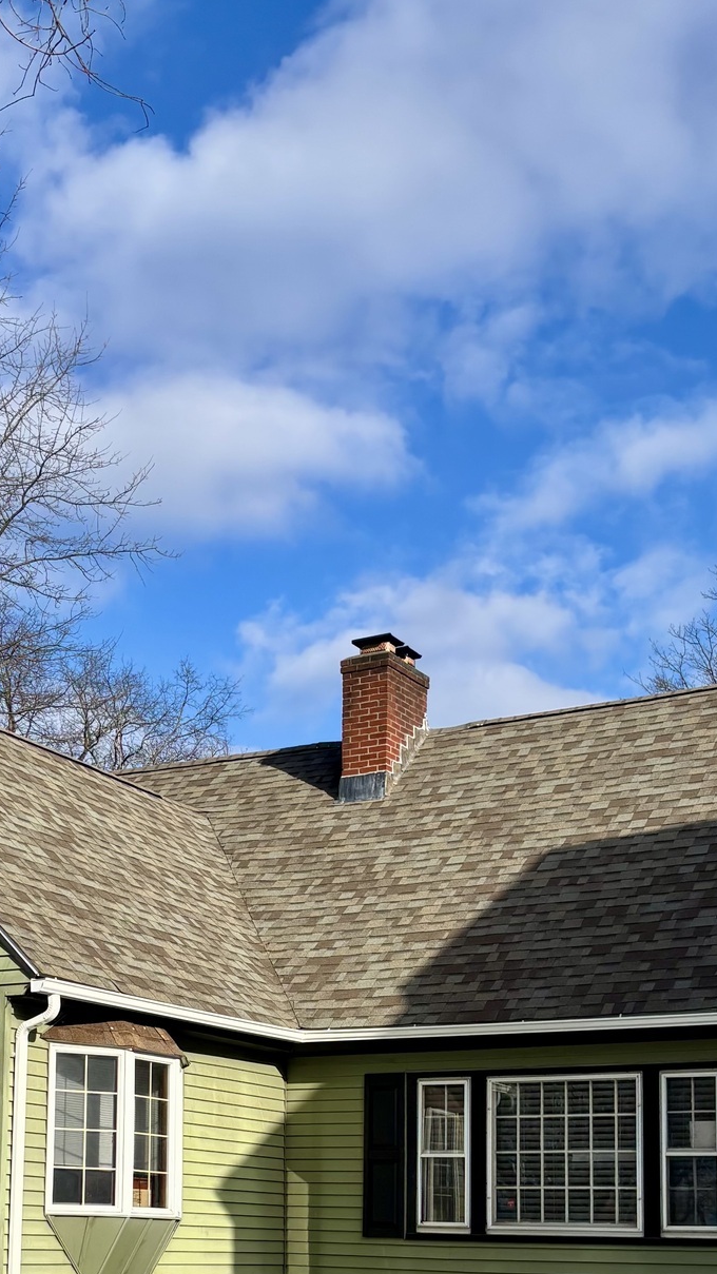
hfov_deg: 22.1
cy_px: 1044
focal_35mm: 54
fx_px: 1825
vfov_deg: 37.0
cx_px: 238
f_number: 1.6
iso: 50
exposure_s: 1/3311
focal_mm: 5.96
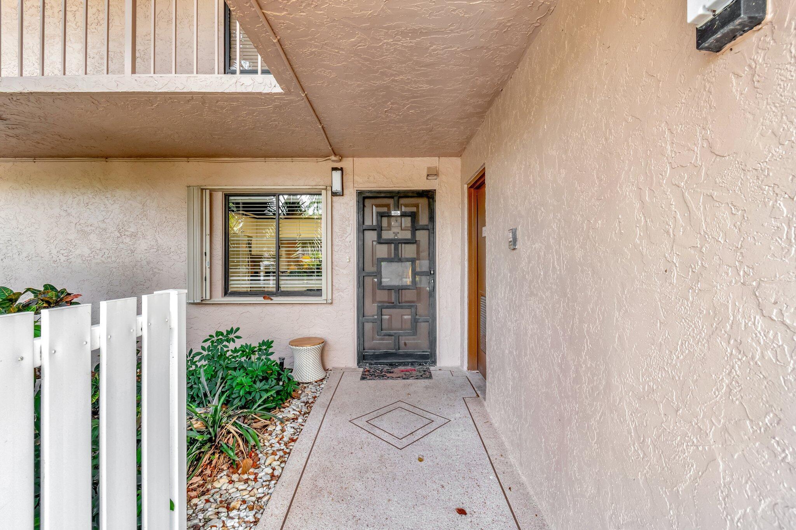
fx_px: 376
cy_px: 265
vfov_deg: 70.4
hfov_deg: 93.3
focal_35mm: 17
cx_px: 398
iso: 1100
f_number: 8
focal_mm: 11.5
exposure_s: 1/30
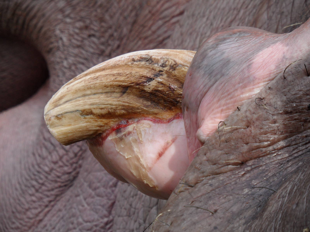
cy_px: 116
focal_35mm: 180
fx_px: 1612
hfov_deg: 11.0
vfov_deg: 8.2
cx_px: 155
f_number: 4.4
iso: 100
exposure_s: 1/125
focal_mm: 29.7
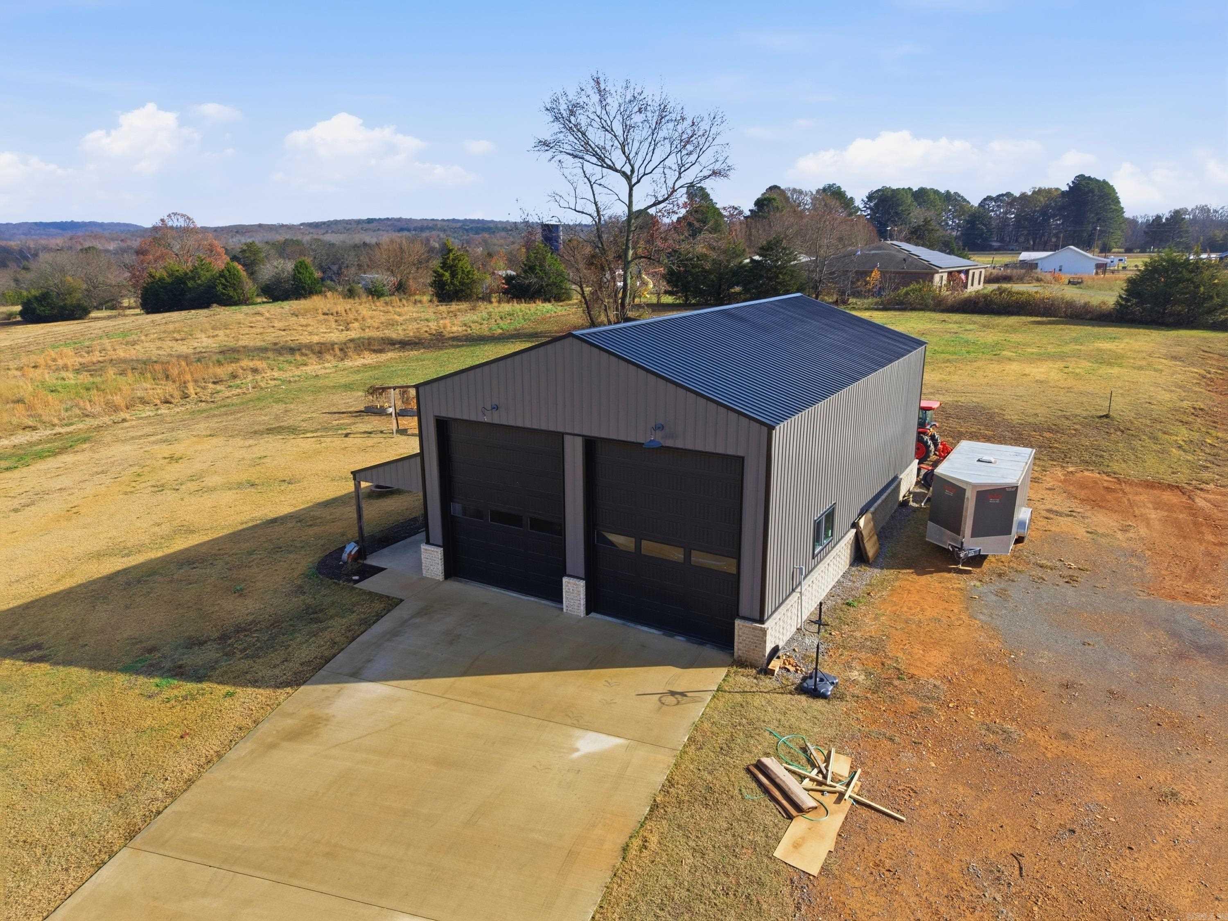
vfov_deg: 56.8
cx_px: 614
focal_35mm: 24
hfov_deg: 71.6
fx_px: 851
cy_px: 460
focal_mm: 8.7
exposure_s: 1/6000
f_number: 1.8
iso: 230
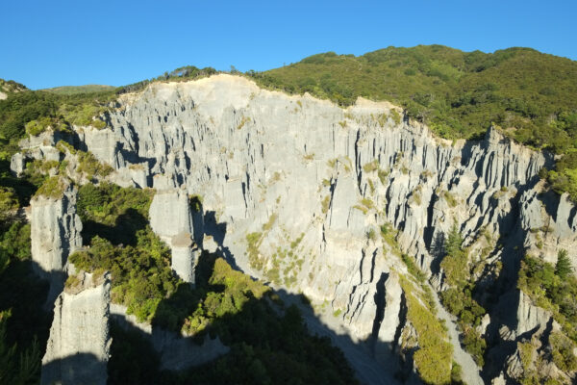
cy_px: 192
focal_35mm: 21
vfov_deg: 59.5
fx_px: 337
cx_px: 288
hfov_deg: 81.2
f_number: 5.6
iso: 200
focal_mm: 13.8
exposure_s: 1/350
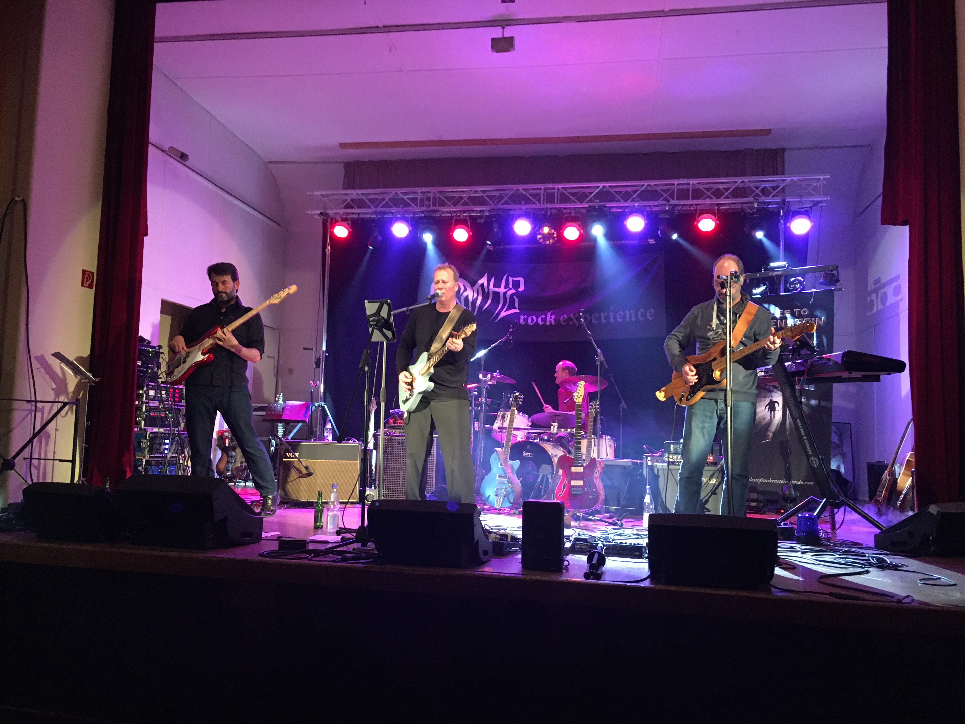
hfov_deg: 61.7
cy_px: 362
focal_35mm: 29
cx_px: 482
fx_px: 808
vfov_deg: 48.2
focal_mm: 4.15
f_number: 2.2
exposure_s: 1/17
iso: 200
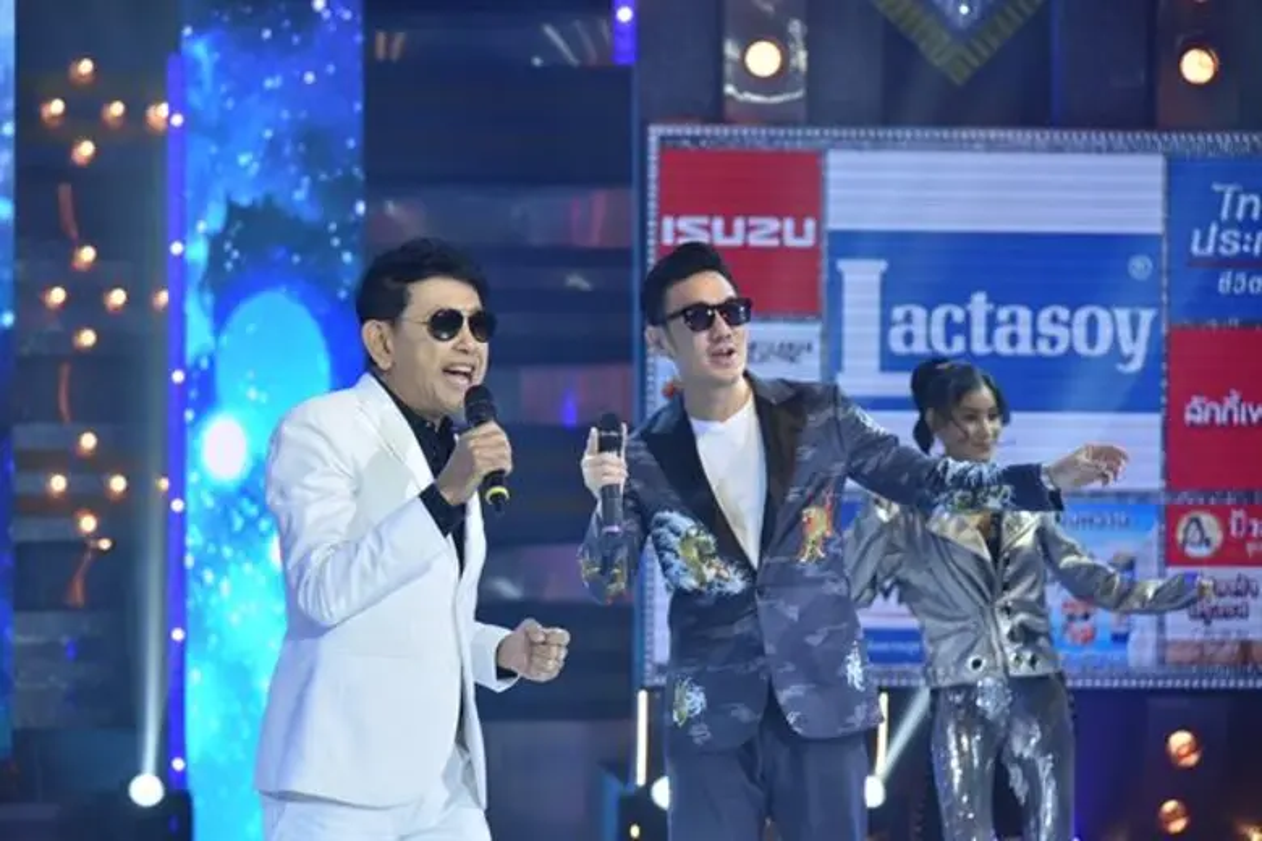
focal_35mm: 105
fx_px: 3681
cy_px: 420
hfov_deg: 19.5
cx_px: 631
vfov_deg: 13.0
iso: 1250
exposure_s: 1/500
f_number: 4.5
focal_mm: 105
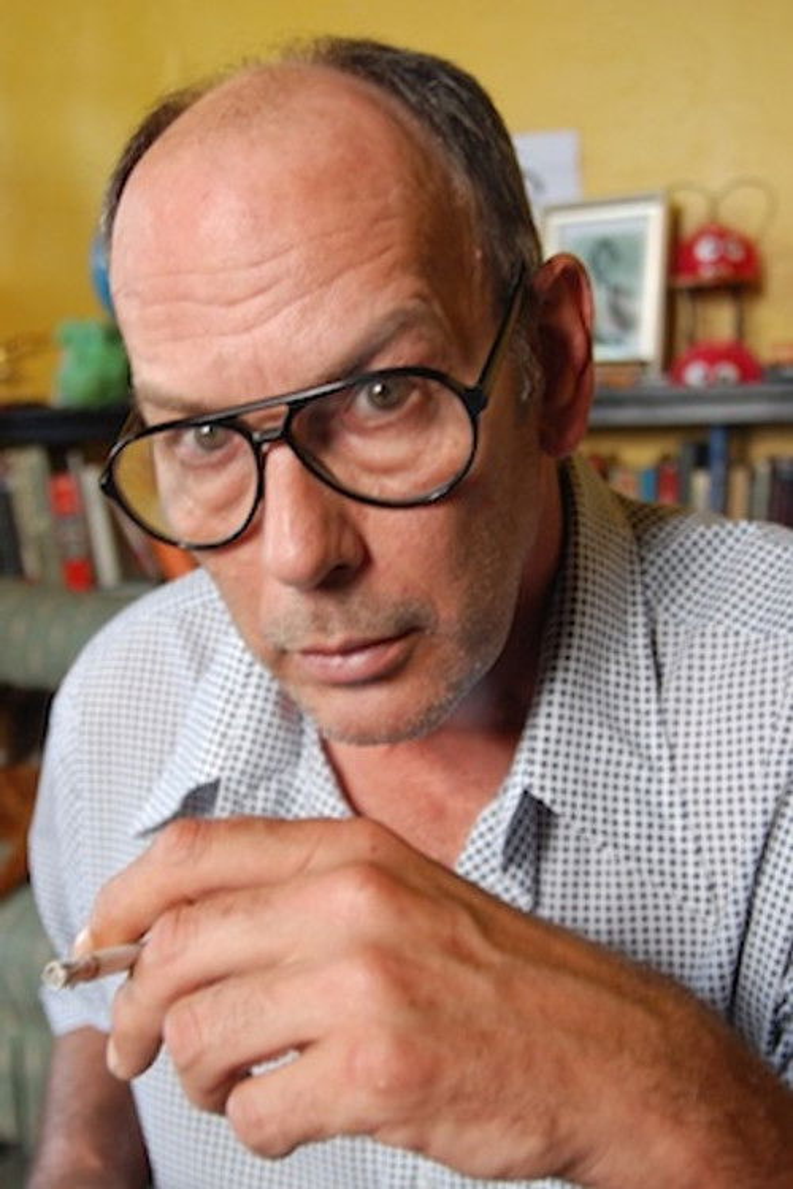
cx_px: 396
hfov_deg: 43.6
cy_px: 594
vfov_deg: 61.9
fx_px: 991
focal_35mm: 30
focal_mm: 20
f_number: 2.8
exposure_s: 1/10
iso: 400
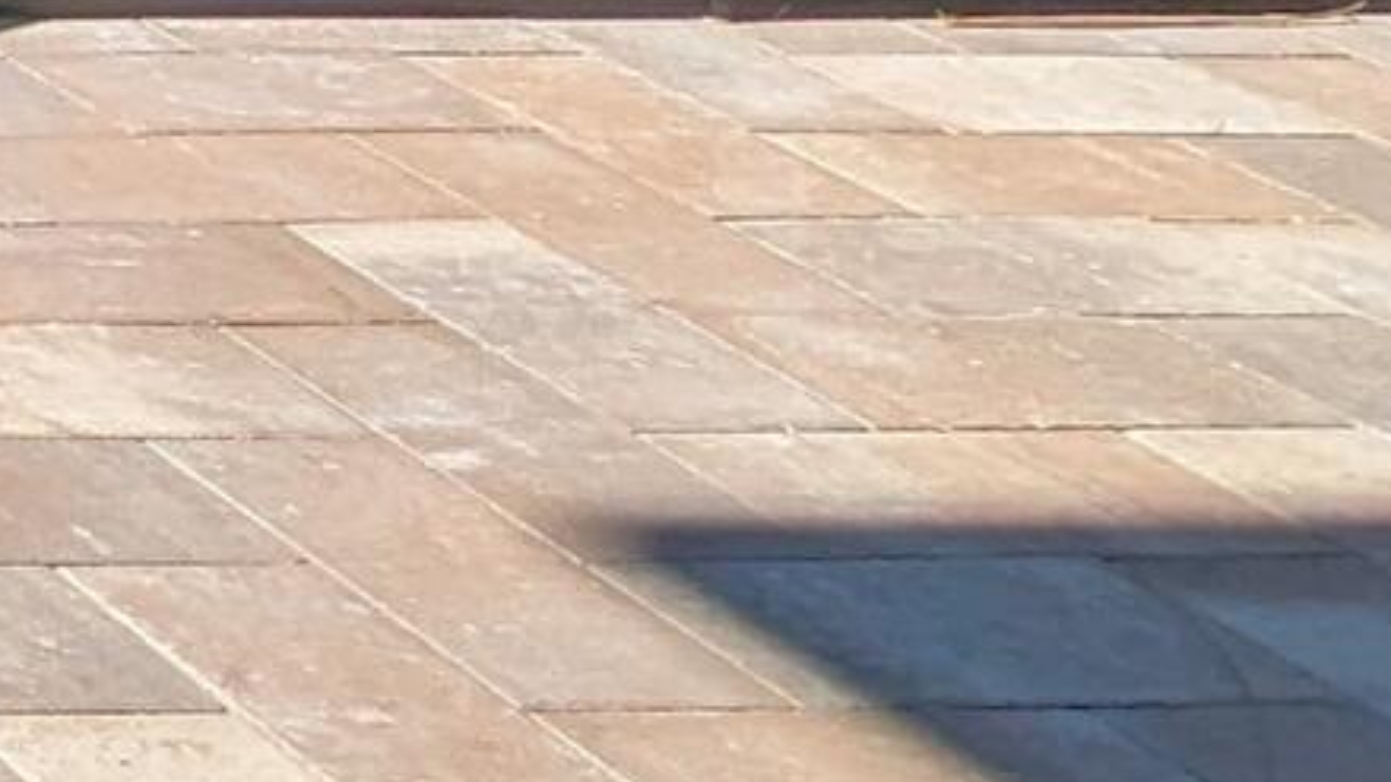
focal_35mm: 97
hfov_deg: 13.2
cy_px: -1200
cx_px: -2275
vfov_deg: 10.4
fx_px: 3578
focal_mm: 1.95
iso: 50
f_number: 2.2
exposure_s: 1/1309
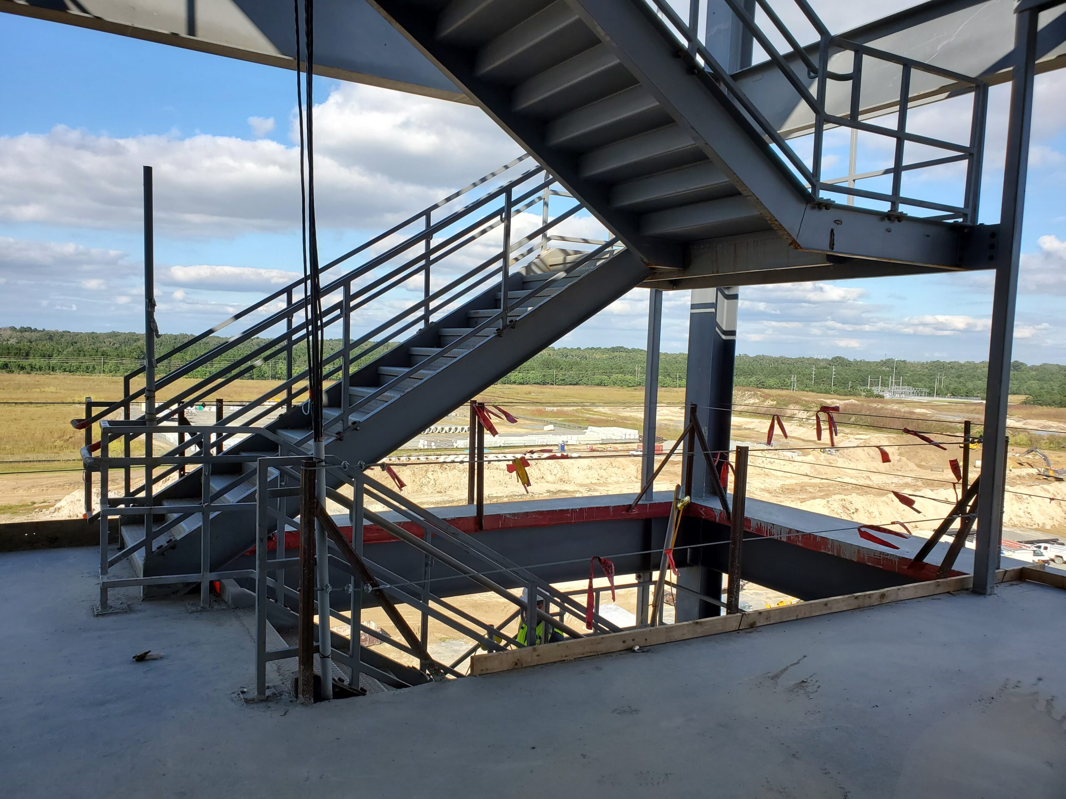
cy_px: 400
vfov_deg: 53.1
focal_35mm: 26
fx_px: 801
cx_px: 533
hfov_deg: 67.3
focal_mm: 4.3
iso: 50
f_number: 2.4
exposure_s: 1/967
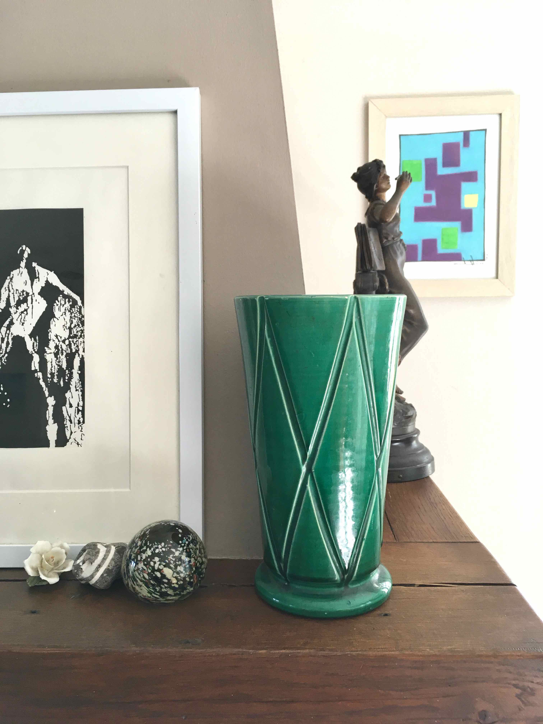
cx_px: 272
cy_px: 362
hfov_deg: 48.2
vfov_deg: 61.7
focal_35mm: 29
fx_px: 607
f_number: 2.2
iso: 80
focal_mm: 4.15
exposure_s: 1/33
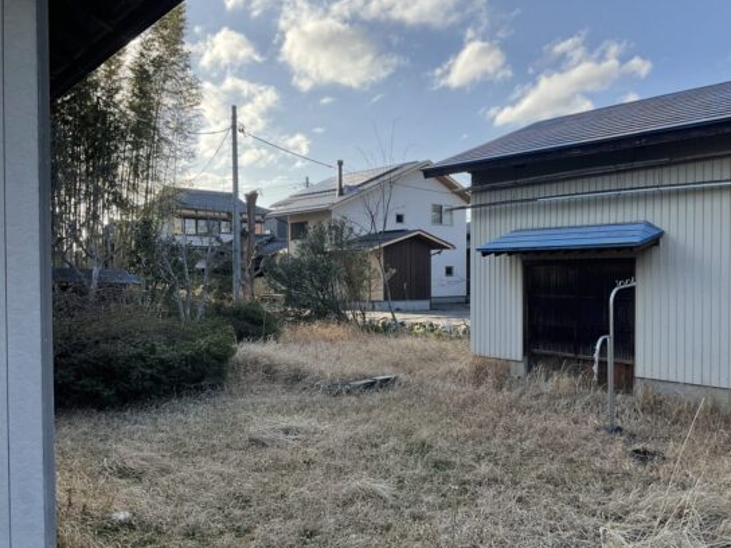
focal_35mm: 32
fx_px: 676
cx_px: 400
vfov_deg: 44.1
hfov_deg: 56.7
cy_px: 289
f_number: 1.8
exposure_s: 1/1035
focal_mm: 3
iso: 16
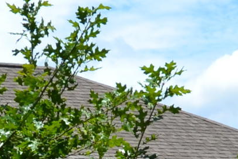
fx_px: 1322
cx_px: 11
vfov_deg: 6.6
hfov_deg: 10.2
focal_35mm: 200
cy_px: 330
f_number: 11
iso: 400
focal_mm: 18
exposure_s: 1/400
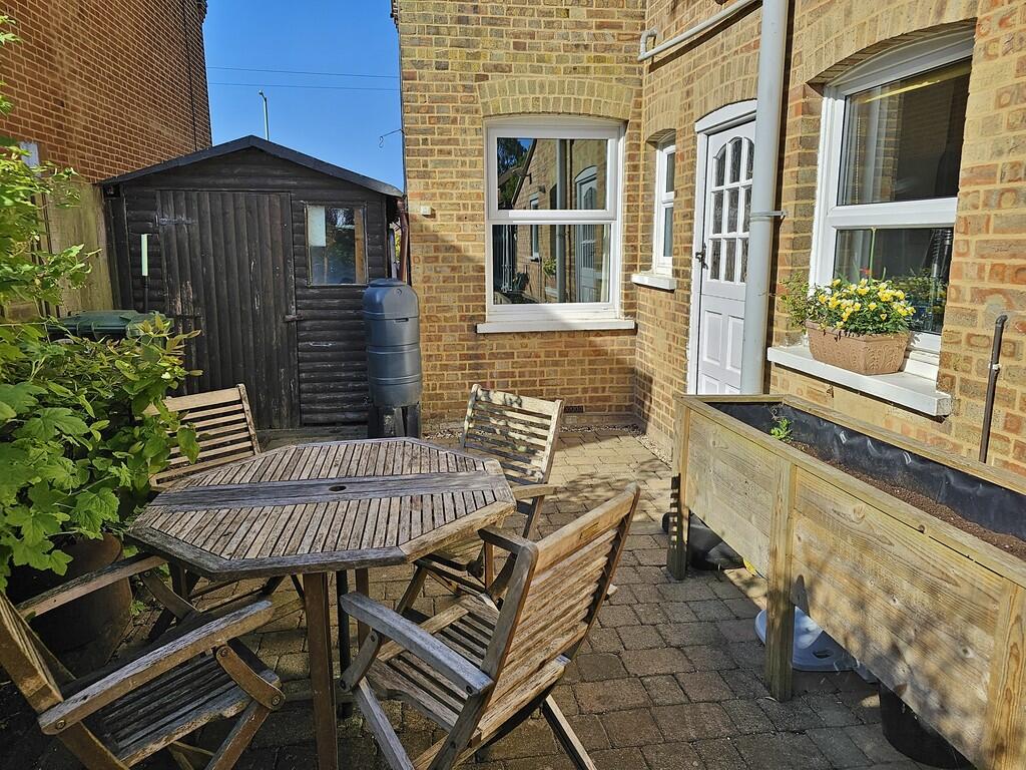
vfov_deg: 58.9
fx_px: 682
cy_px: 385
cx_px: 513
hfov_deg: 73.9
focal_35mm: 23
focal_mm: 6.3
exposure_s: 1/2000
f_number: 1.7
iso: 32
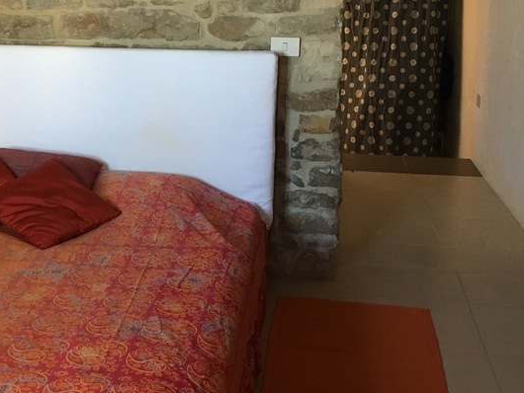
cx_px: 163
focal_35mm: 56
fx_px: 848
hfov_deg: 33.9
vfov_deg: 26.0
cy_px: 125
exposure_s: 1/33
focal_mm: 4.15
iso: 125
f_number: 2.2
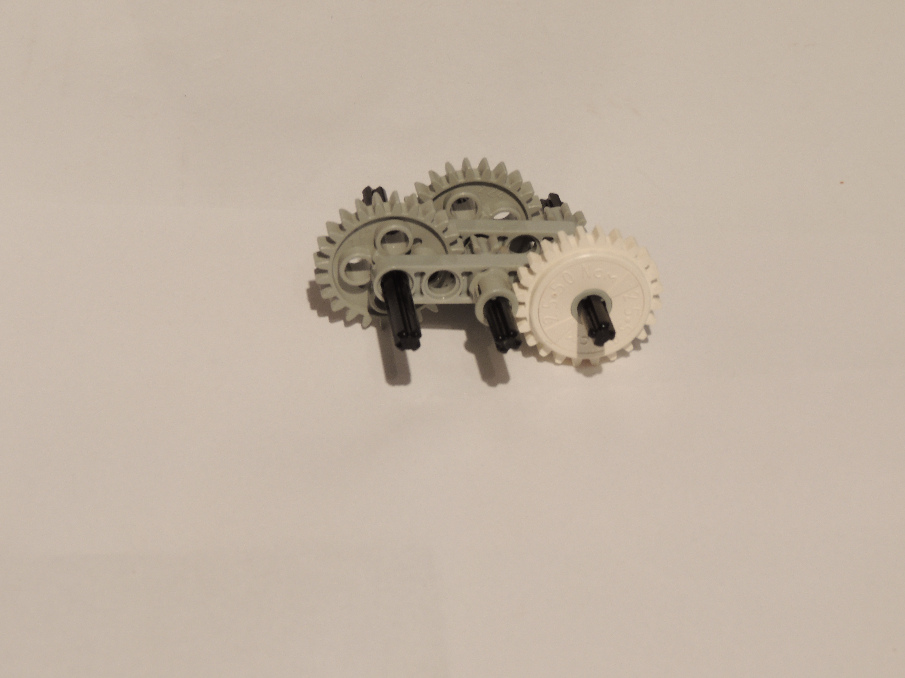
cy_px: 339
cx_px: 452
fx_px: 2745
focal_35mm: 105
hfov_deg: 18.7
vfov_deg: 14.1
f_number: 6.6
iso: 100
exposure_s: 1/2.5
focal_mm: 18.7
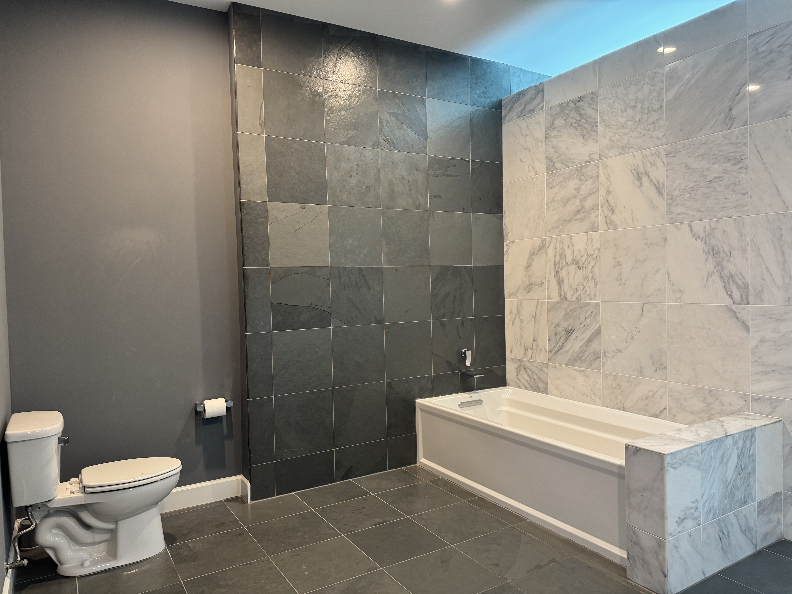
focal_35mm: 24
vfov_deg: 56.8
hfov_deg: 71.6
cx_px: 396
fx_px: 549
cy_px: 297
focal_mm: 6.76
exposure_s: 1/60
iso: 250
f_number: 1.78
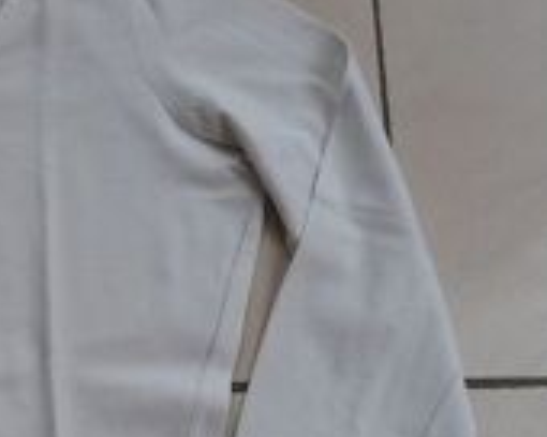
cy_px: 418
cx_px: -77
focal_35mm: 77
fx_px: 1247
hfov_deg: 23.1
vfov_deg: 19.4
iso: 160
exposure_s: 1/30
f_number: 3.3
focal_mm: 4.7
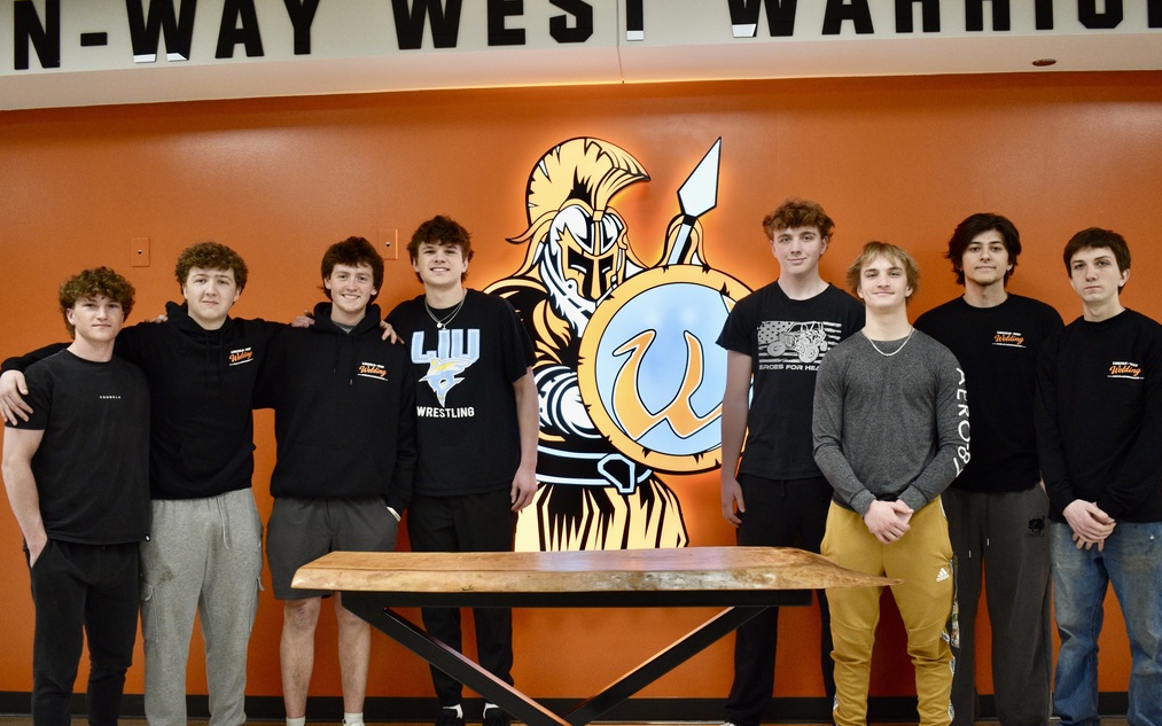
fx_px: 1077
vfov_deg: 37.3
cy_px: 377
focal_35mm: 34
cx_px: 586
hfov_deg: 56.7
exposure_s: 1/160
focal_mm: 22
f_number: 3.8
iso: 800
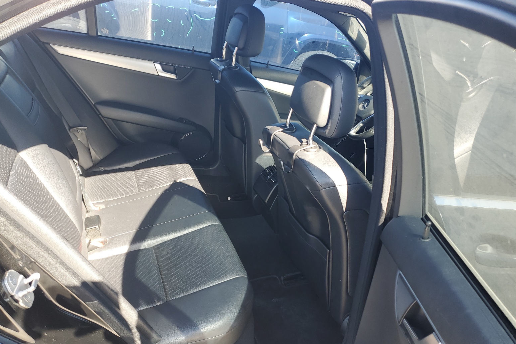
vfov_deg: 46.4
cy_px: 184
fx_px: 401
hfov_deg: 65.5
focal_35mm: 28
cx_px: 261
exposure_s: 1/133
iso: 50
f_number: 1.5
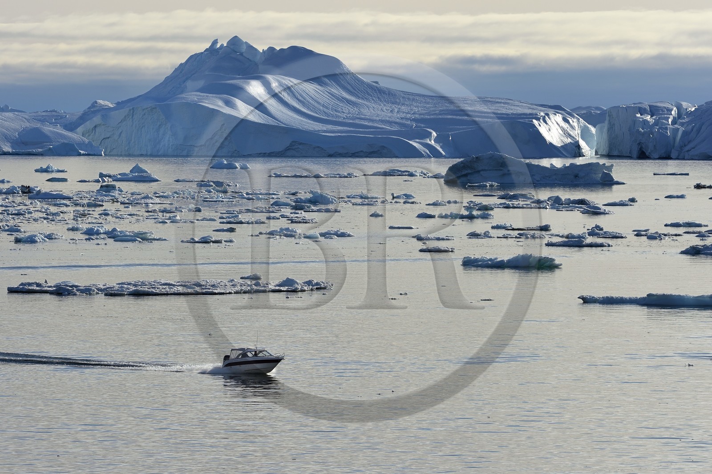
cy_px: 237
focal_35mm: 240
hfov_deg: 8.6
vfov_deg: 5.7
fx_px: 4745
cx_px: 356
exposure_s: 1/640
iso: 200
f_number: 10
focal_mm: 240
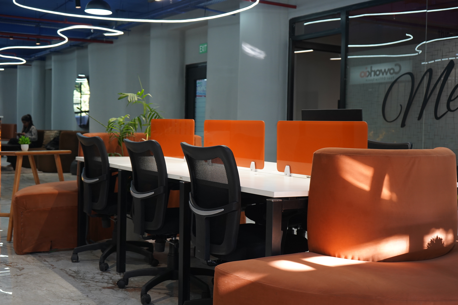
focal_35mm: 47
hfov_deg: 41.9
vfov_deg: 28.6
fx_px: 597
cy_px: 152
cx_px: 229
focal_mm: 47
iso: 1250
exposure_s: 1/60
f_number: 5.6
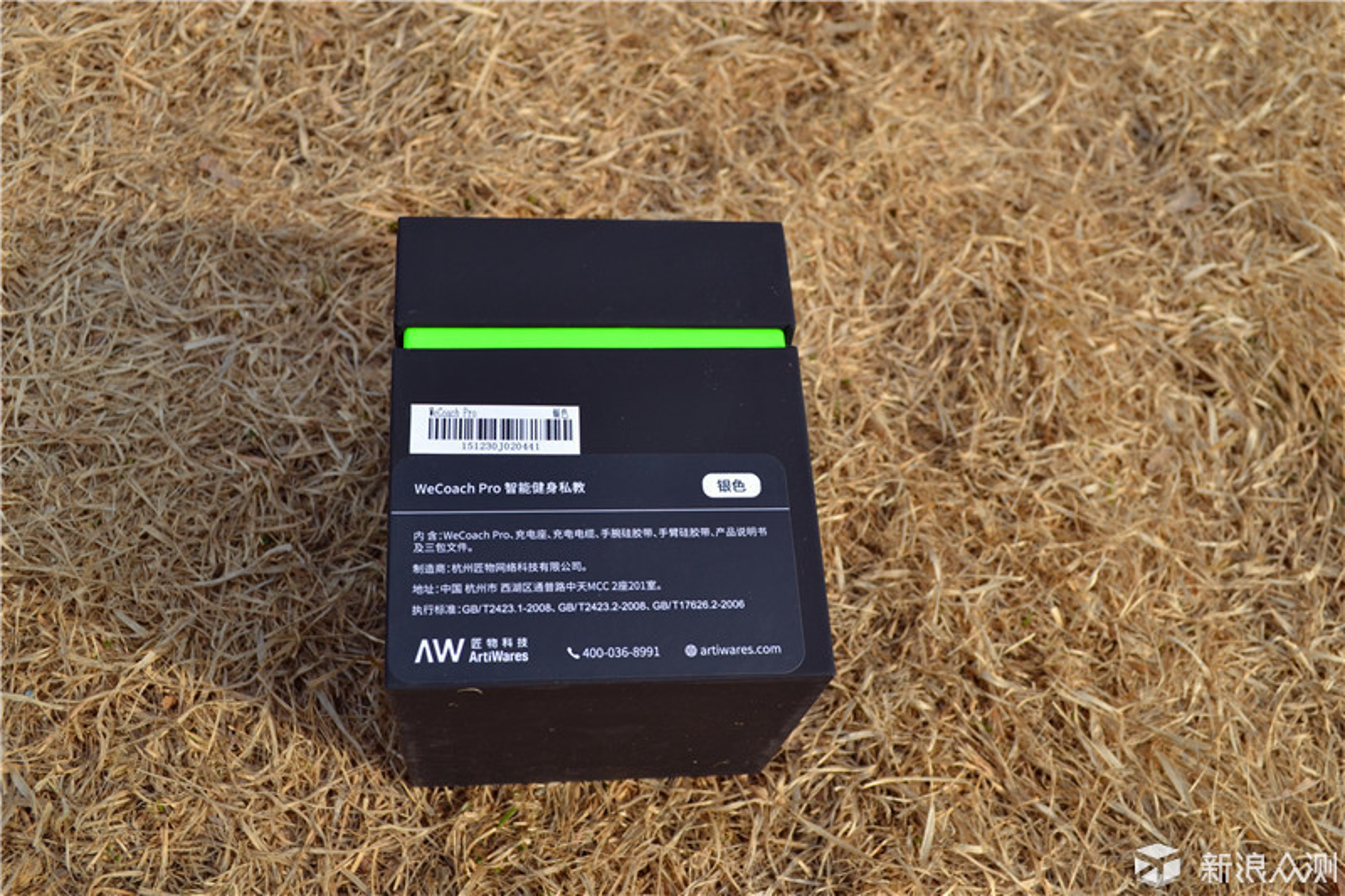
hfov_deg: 53.1
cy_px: 448
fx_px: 1345
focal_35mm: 36
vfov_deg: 36.9
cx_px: 672
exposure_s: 1/160
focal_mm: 24
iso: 100
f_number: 6.3
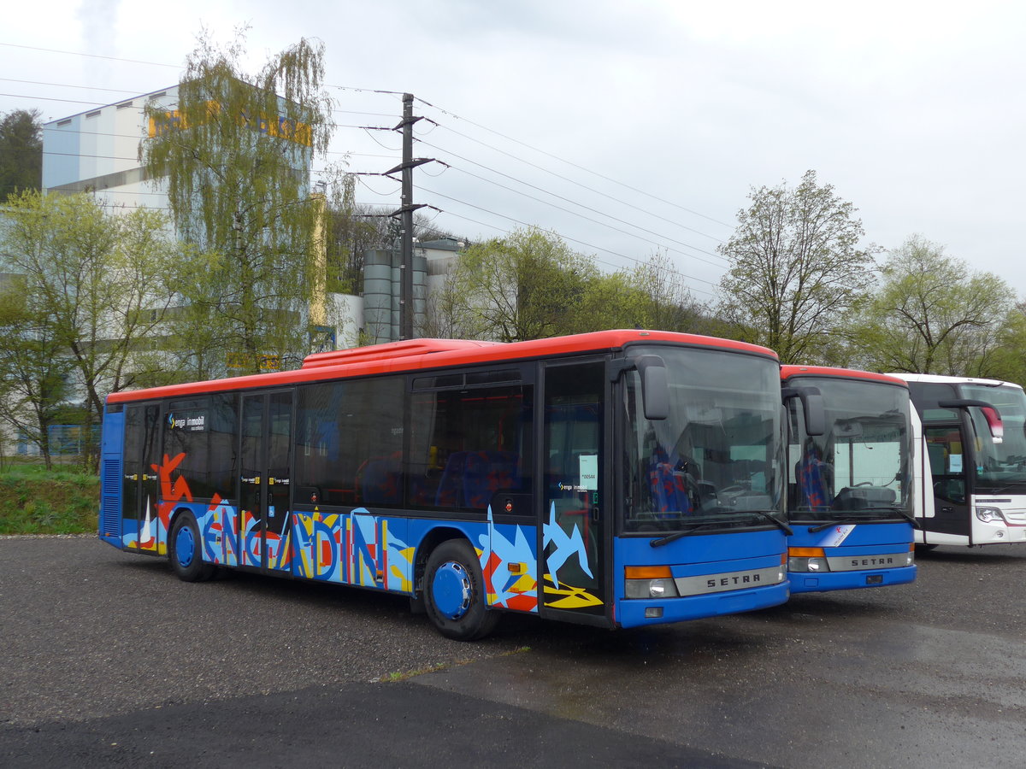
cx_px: 513
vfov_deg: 39.7
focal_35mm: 36
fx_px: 1067
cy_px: 384
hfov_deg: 51.4
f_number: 2.8
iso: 80
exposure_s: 1/200
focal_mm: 7.5
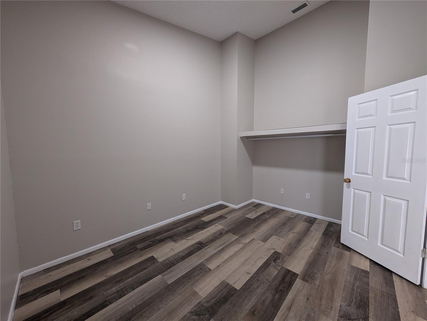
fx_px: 148
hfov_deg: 110.5
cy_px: 160
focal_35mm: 12
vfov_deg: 94.6
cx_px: 214
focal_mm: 2.02
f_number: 1.7
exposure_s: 1/24
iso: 150
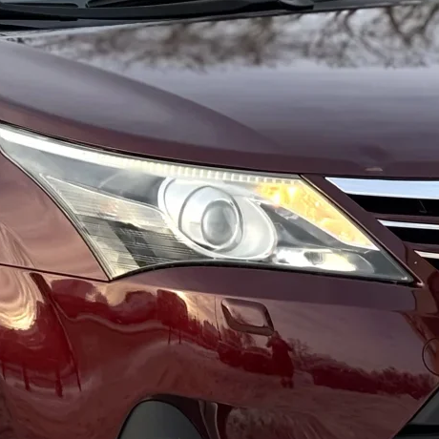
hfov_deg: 9.1
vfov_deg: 9.1
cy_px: 101
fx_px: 2755
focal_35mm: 192
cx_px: 31
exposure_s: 1/252
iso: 32
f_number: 1.6
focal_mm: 5.96
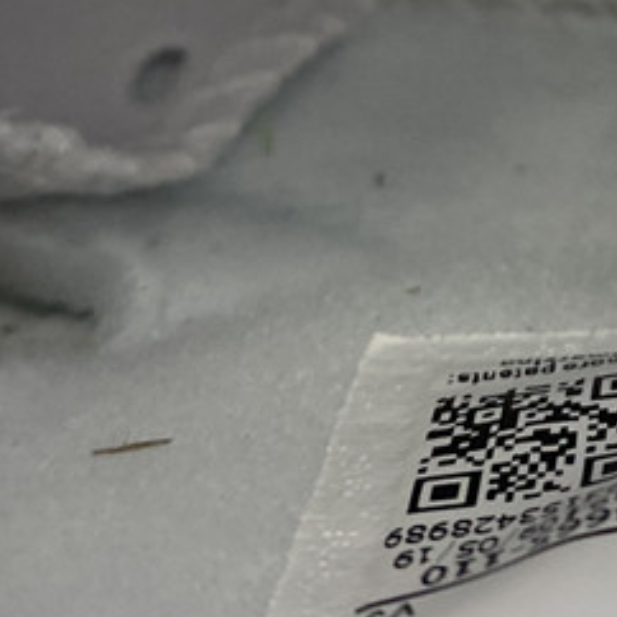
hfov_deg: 17.1
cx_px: 818
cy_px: -46
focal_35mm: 95
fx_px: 1916
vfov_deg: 17.7
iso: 200
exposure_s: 1/50
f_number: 1.8
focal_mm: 4.25
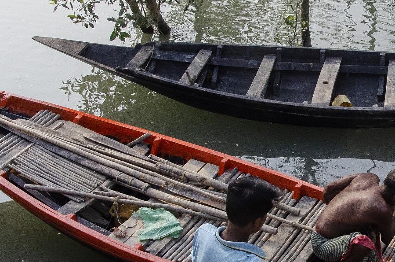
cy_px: 148
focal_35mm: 74
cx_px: 355
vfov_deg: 18.3
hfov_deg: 26.5
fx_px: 810
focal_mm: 18
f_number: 10
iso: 1000
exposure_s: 1/1000
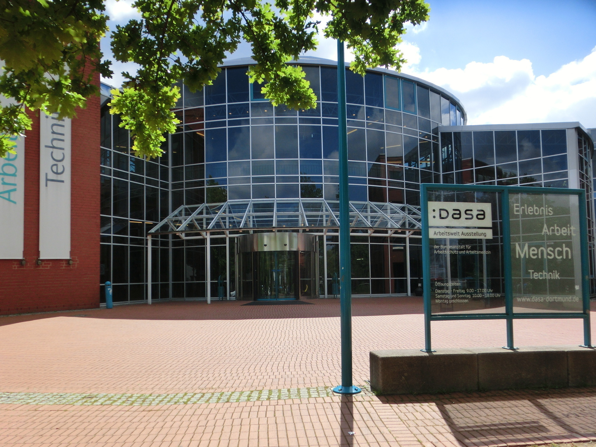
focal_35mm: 28
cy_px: 224
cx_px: 298
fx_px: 482
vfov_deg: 49.7
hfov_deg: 63.4
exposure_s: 1/160
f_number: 8.8
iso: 100
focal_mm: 5
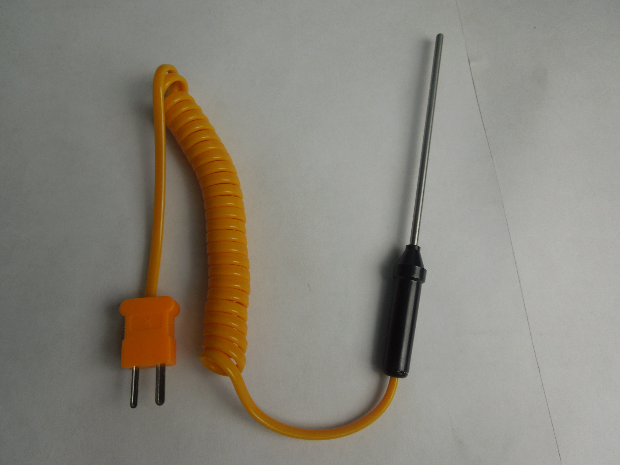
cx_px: 310
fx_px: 448
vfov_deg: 54.9
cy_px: 232
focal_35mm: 25
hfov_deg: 69.4
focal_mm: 4.5
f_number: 3.3
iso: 100
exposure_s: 1/60
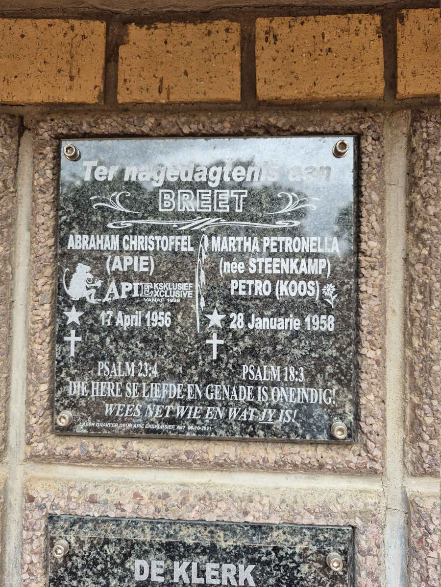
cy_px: 294
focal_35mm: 23
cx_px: 220
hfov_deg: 58.9
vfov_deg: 73.9
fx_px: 391
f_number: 1.8
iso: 80
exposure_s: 1/180
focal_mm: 5.4
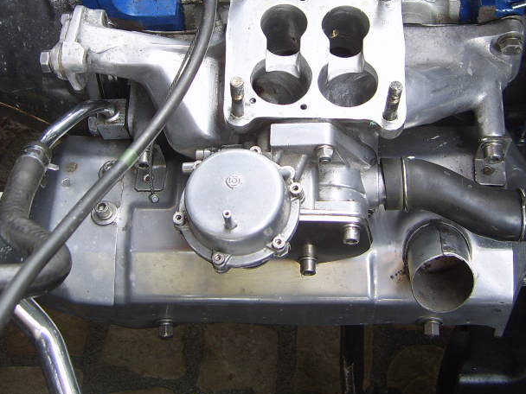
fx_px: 972
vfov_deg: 22.8
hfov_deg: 30.3
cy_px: 109
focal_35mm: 64
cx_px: 263
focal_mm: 7.8
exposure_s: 1/60
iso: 50
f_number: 2.8
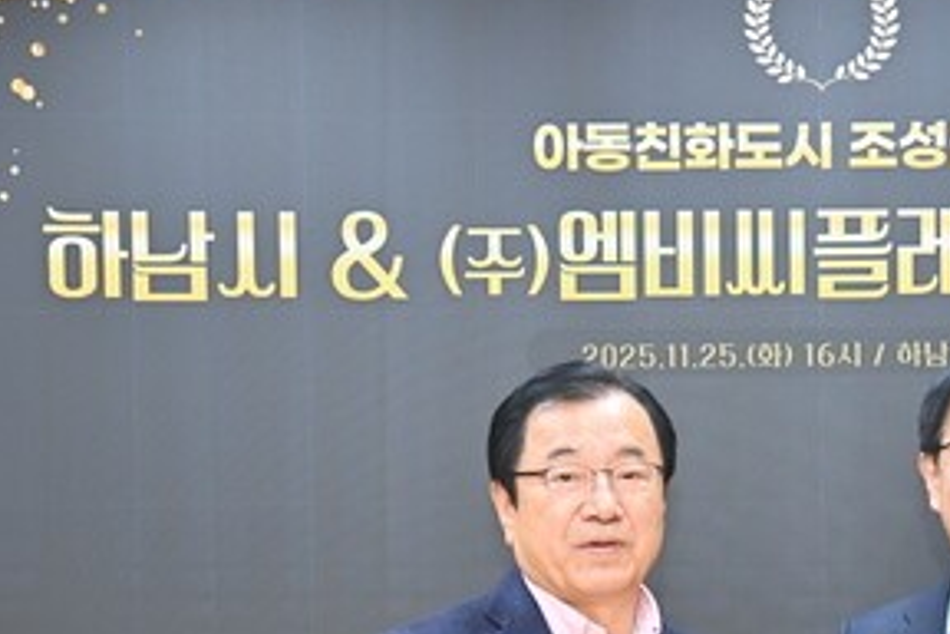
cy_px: 611
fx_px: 2639
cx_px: 818
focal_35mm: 100
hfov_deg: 20.1
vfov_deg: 13.5
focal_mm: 48
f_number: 5
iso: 800
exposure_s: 1/100
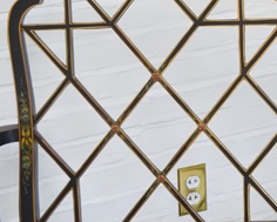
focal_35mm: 125
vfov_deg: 12.3
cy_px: 86
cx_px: 324
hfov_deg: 14.9
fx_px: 1027
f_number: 5.6
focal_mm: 35
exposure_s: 1/125
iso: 220
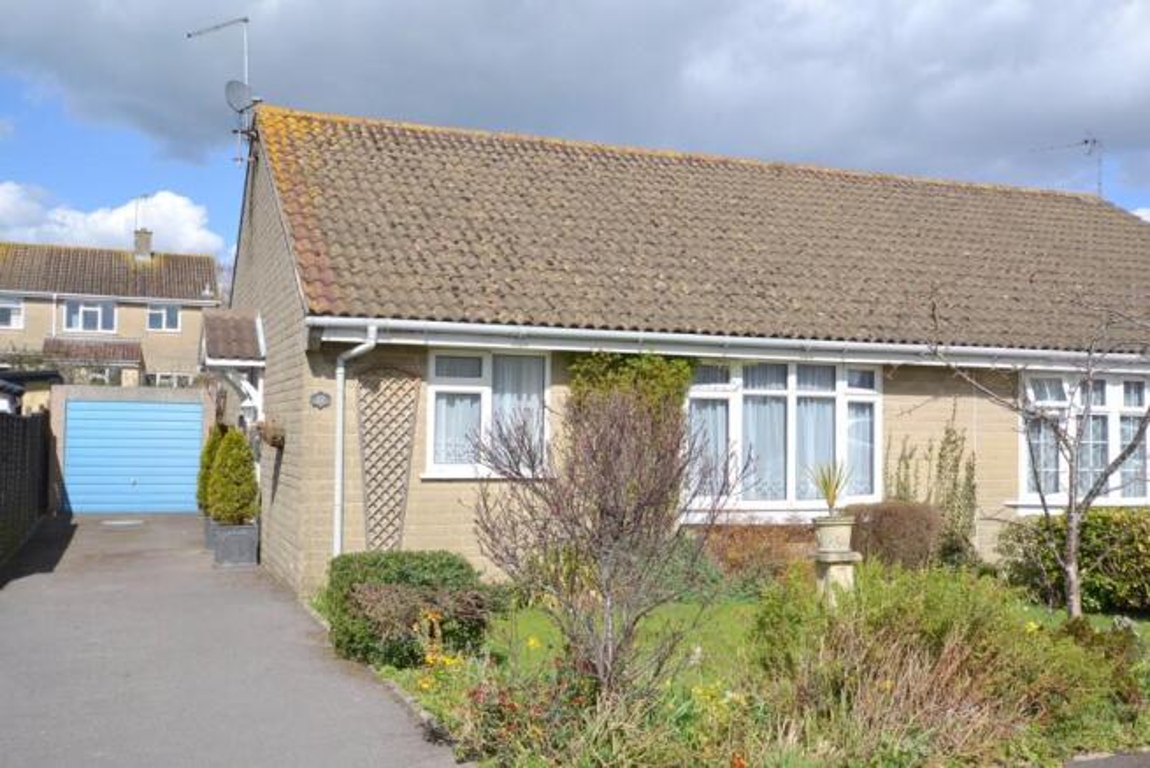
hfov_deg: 53.1
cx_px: 575
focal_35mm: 36
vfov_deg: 36.9
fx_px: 1150
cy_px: 384
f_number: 8
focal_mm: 24
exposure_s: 1/250
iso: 100
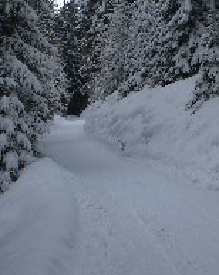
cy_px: 160
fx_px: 625
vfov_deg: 24.7
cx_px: 115
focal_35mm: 77
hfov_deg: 19.9
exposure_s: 1/500
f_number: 4.4
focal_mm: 6.3
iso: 50
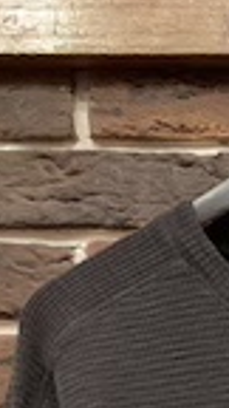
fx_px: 1133
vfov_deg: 17.0
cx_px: 365
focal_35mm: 105
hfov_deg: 11.0
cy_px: 720
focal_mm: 4.25
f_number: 1.8
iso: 640
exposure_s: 1/24
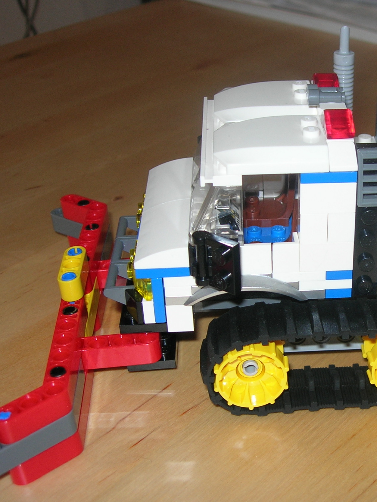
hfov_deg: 24.0
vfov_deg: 32.7
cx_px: 350
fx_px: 857
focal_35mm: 59
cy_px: 275
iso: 64
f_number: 2.8
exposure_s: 1/60.1
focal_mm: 7.8
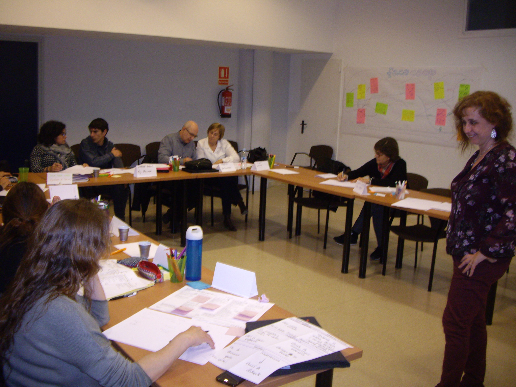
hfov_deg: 49.0
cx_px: 258
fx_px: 566
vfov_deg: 37.7
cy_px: 194
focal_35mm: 38
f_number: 2.8
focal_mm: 7.9
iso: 400
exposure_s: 1/40
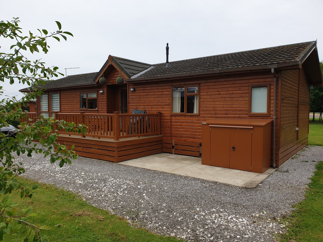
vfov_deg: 53.1
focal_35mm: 26
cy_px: 121
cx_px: 162
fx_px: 243
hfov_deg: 67.3
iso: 50
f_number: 2.4
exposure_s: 1/773
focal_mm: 4.3
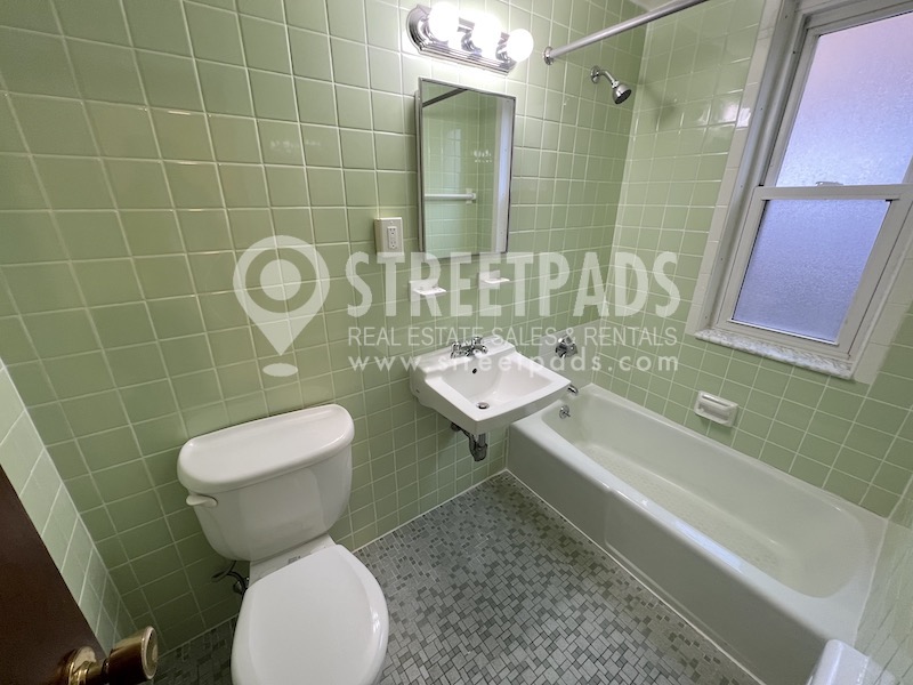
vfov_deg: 89.9
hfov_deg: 106.2
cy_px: 342
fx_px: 343
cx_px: 456
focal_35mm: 13
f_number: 1.8
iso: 160
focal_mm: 1.57
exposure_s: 1/60
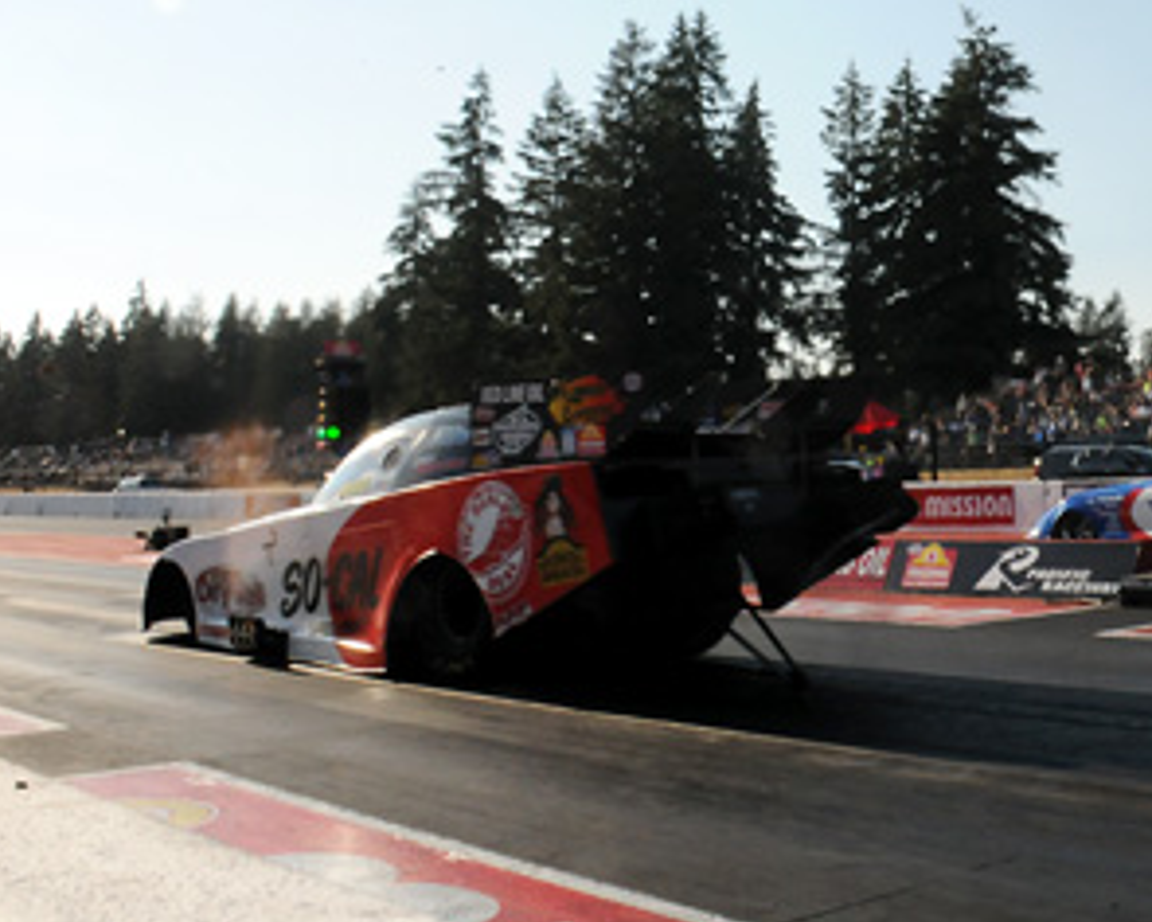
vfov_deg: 34.8
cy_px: 397
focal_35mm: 43
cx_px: 801
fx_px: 1466
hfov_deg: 42.1
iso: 1000
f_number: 16
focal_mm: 18
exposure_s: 1/500
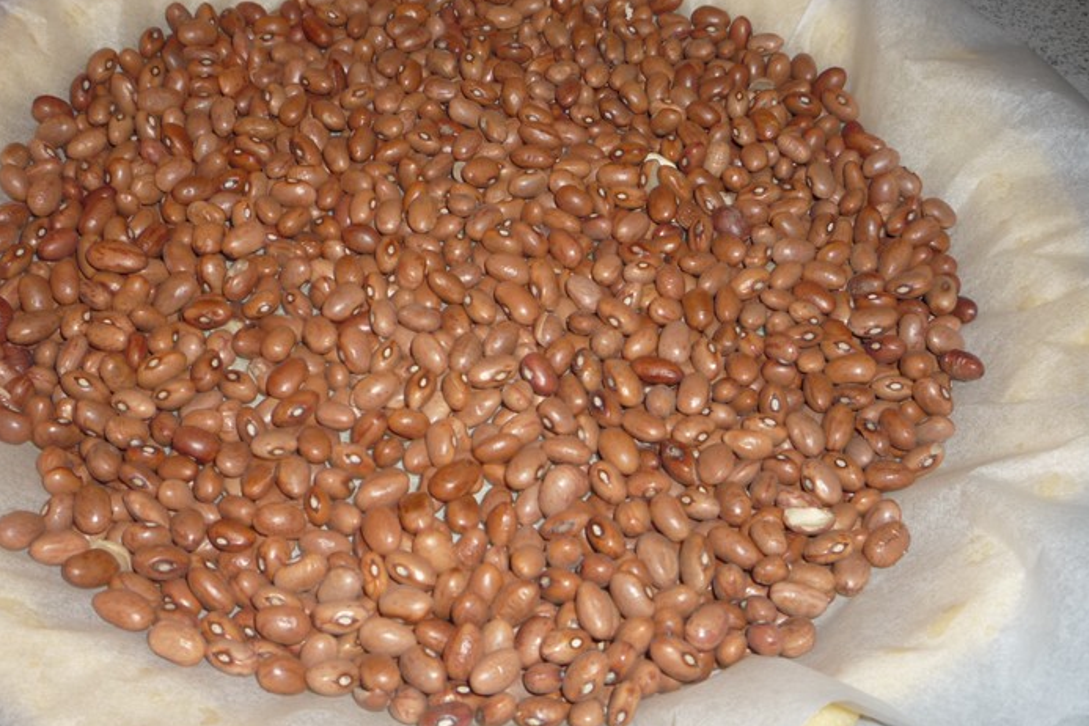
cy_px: 360
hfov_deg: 53.0
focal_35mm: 36
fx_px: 1089
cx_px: 475
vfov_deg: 36.9
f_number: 3.3
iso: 100
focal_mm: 5.2
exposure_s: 1/30
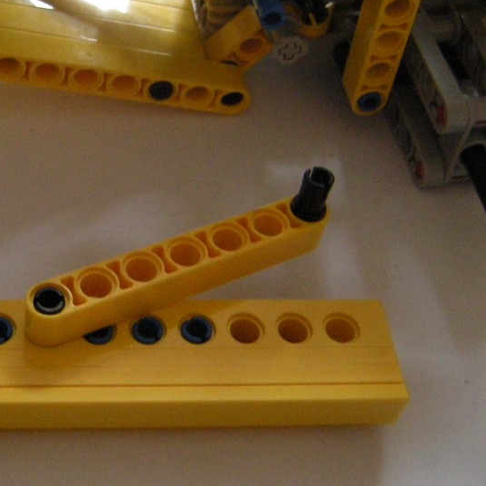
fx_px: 937
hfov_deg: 28.2
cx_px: 73
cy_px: 205
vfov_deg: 29.0
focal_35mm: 59
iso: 400
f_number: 2.8
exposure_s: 1/30.3
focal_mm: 4.7
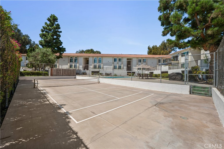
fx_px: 87
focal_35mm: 14
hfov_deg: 104.3
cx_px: 112
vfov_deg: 81.1
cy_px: 74
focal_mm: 14
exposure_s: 1/250
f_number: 11
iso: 100
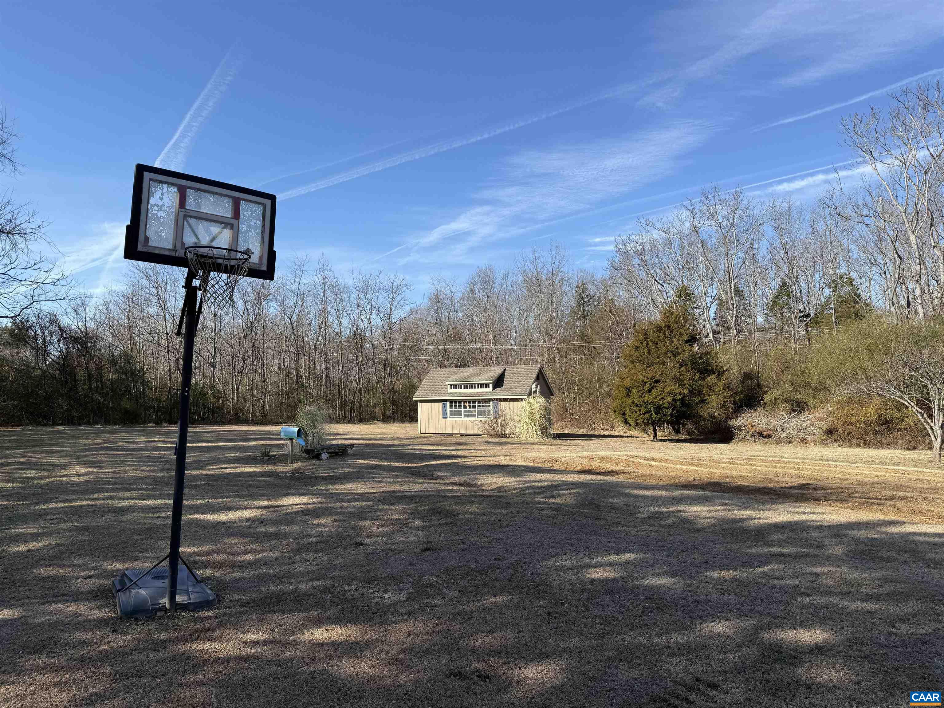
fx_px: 654
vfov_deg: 56.8
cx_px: 472
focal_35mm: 24
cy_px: 354
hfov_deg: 71.6
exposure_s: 1/3021
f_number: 1.78
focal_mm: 6.76
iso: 80
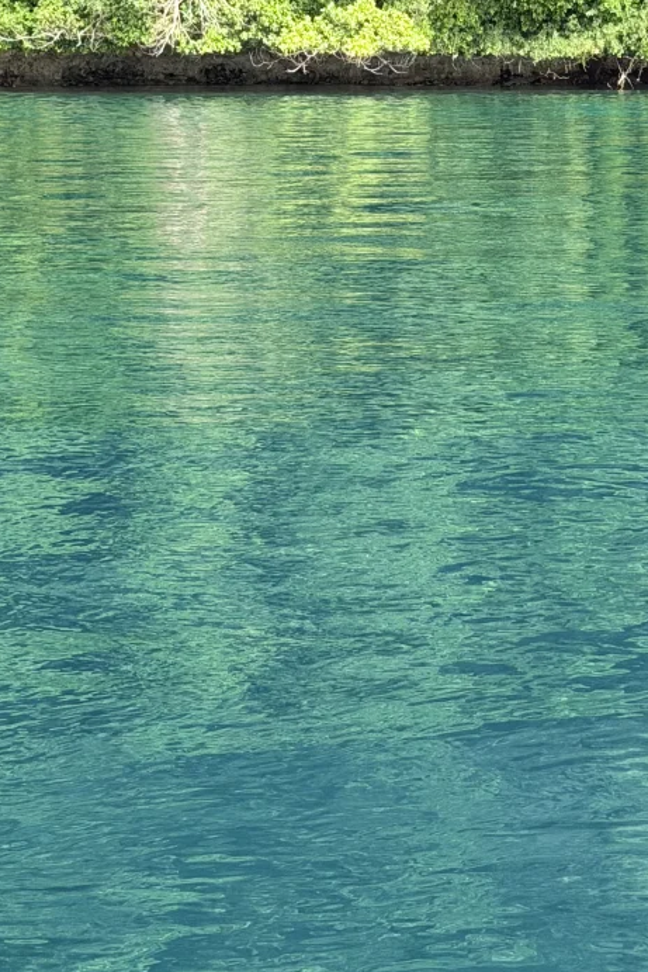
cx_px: 432
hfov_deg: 13.2
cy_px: 180
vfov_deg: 19.4
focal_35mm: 104
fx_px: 2806
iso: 80
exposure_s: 1/1070
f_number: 1.78
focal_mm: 6.76
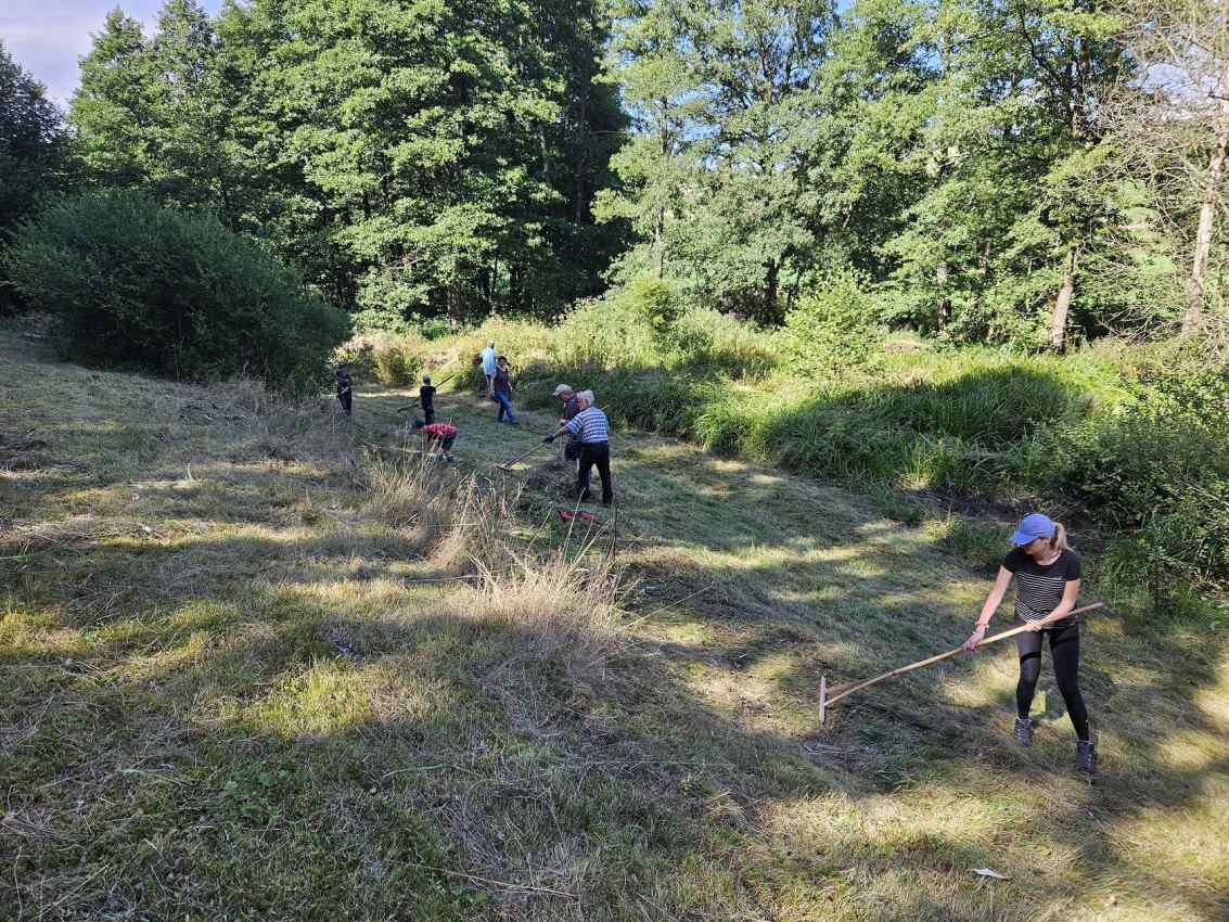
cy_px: 461
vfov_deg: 58.9
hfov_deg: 73.9
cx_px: 614
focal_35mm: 23
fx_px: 817
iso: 25
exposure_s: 1/292
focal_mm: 5.4
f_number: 1.8
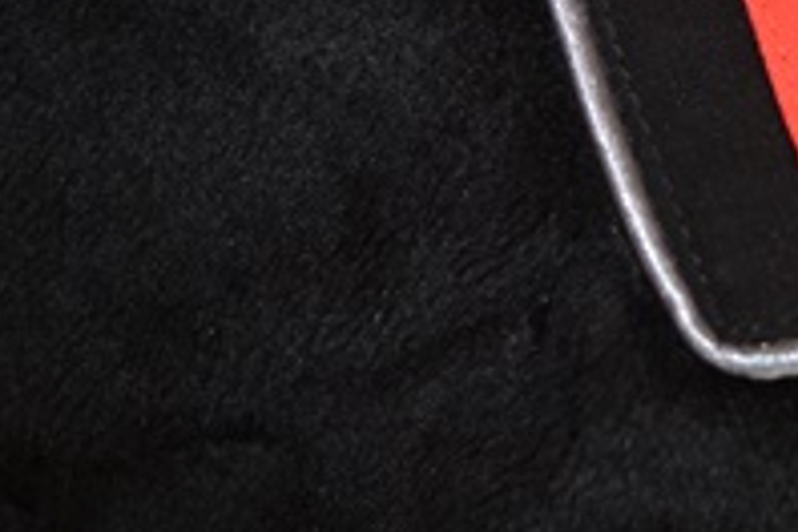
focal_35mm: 91
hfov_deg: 21.5
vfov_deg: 14.9
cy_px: 77
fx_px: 2017
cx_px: 814
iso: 100
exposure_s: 1/60
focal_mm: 20
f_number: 3.8
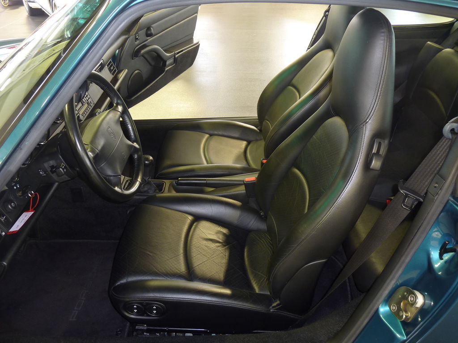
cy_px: 172
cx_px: 229
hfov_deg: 61.7
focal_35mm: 29
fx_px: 384
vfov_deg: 48.2
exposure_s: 1/1.6
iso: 100
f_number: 3.4
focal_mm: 4.7
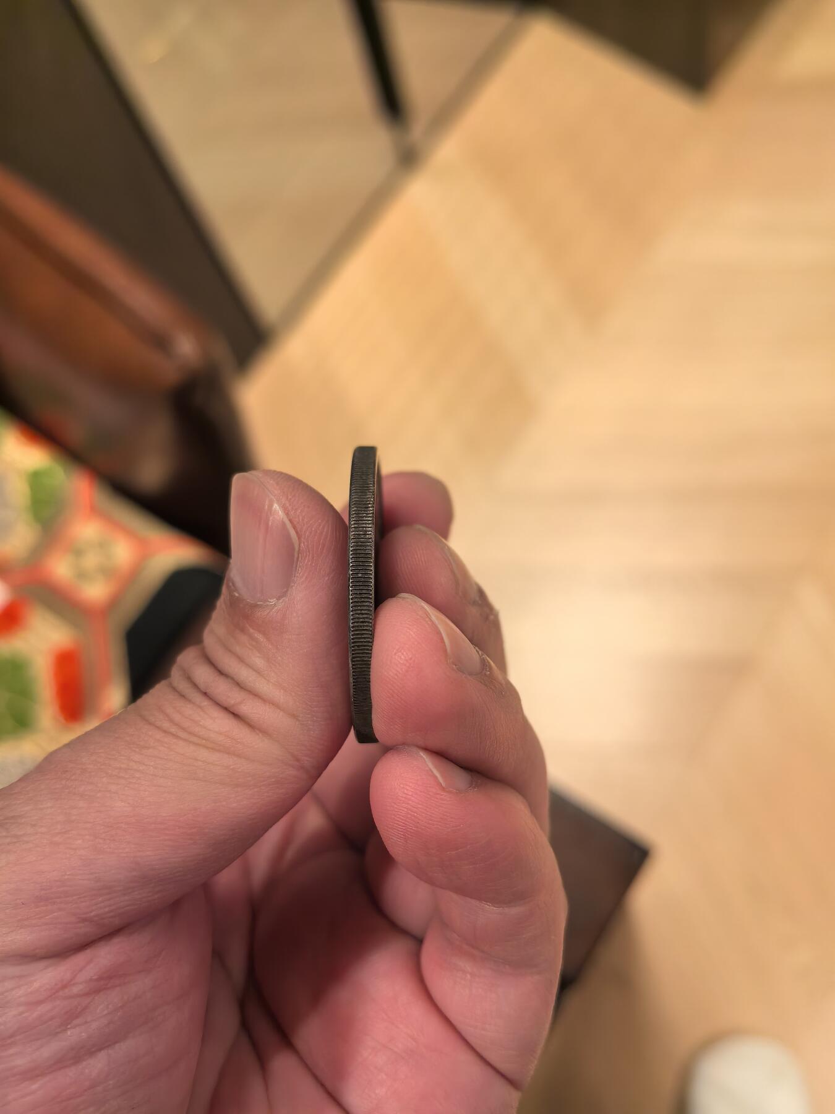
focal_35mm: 27
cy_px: 557
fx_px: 868
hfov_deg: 51.4
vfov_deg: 65.3
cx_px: 418
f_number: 2
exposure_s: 1/60
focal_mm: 5.75
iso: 200
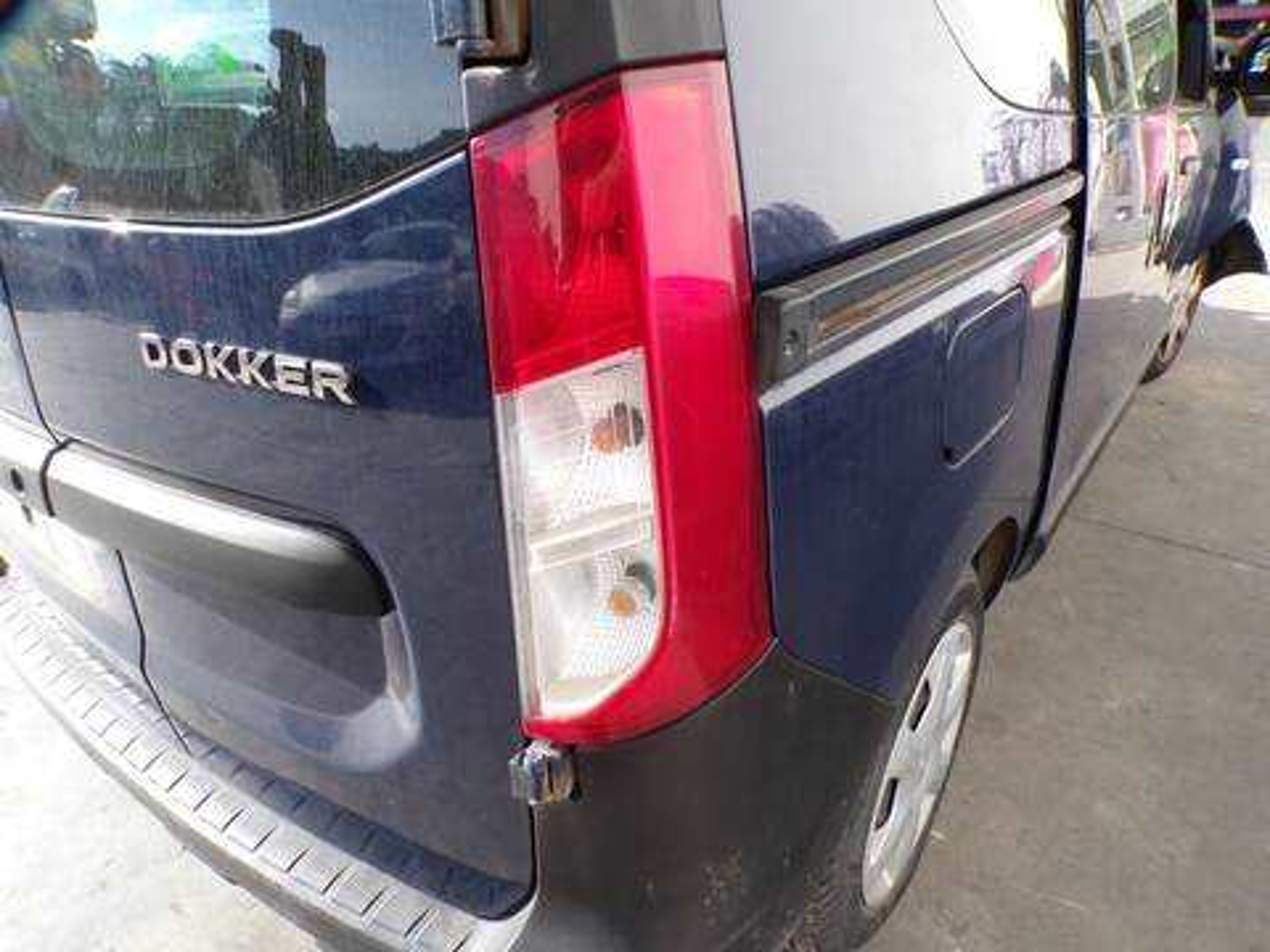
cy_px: 476
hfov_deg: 71.6
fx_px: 881
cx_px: 635
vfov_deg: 56.8
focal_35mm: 24
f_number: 5.8
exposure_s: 1/105
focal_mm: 4.3
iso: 100
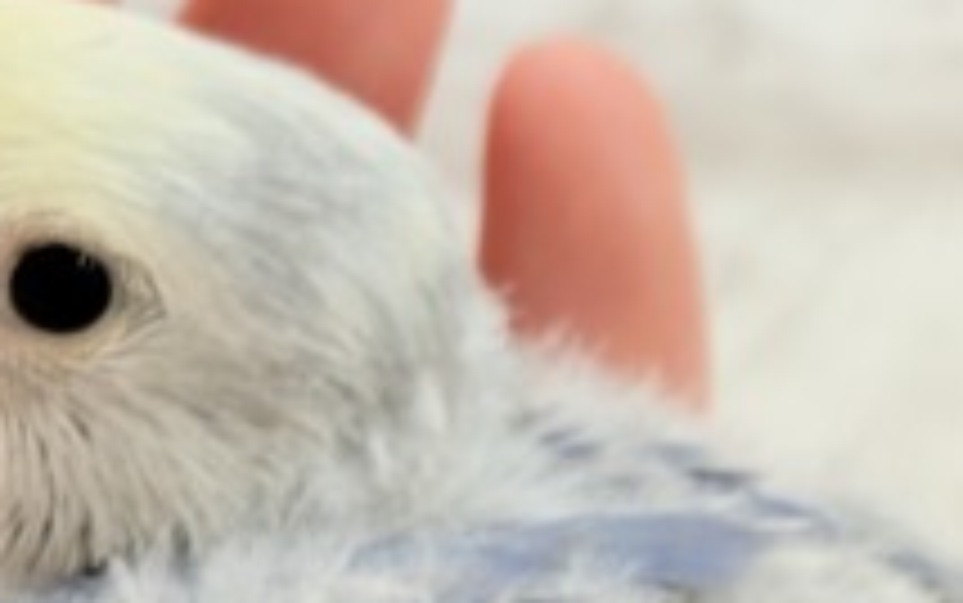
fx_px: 4333
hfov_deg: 12.5
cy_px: 819
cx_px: 990
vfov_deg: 7.9
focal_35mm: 165
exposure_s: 1/50
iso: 40
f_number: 1.6
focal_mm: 5.96
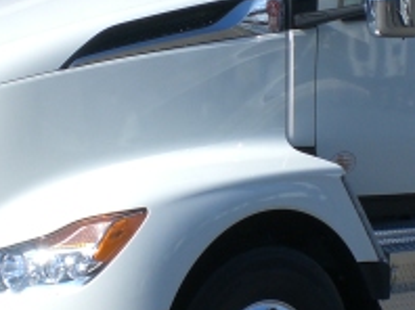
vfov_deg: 12.0
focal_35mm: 123
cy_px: 138
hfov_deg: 15.9
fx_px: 1473
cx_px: 346
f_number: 4.4
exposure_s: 1/640
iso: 50
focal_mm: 6.3
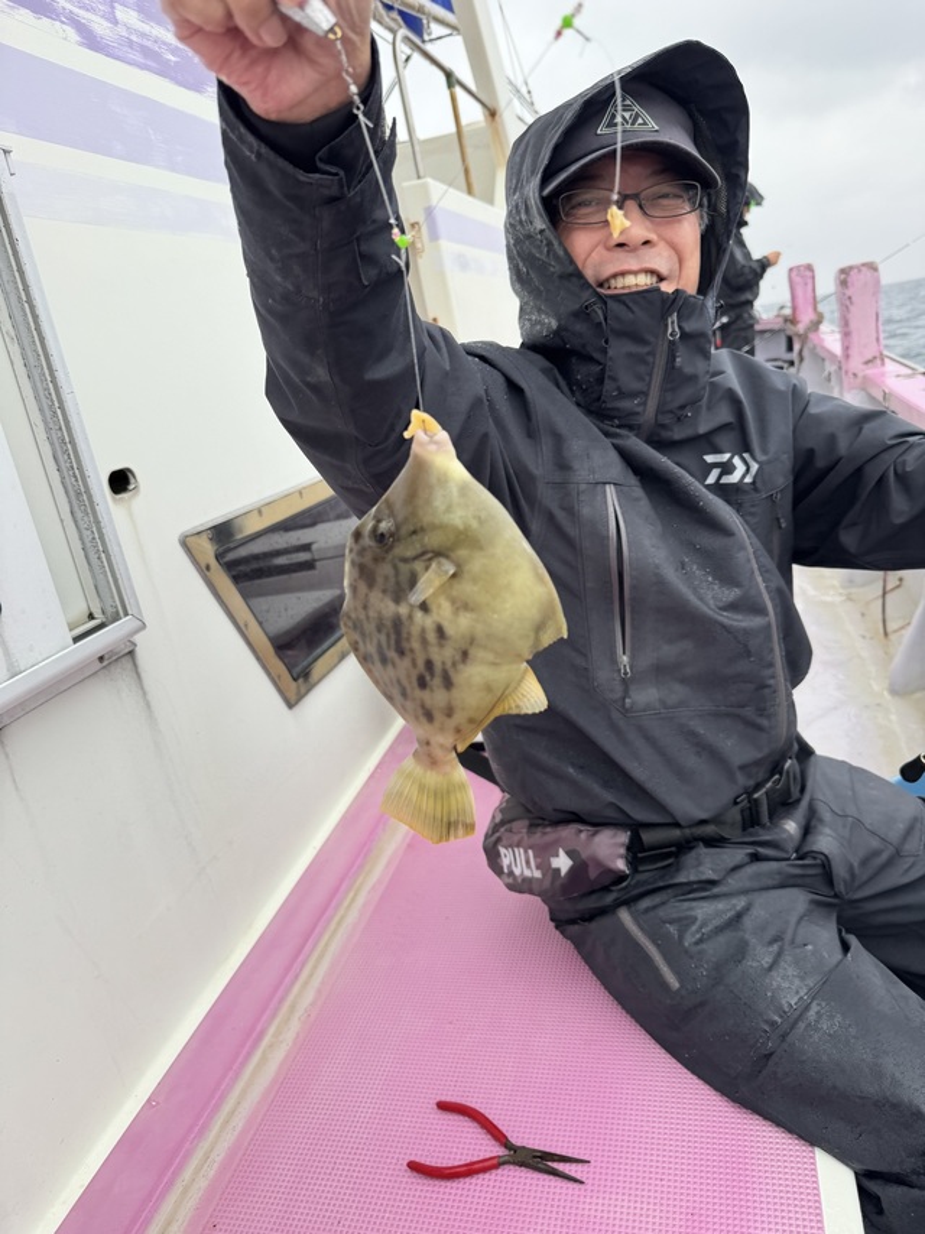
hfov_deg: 56.8
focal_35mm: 24
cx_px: 462
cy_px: 617
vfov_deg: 71.6
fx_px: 856
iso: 80
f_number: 1.78
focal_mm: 6.76
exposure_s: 1/210
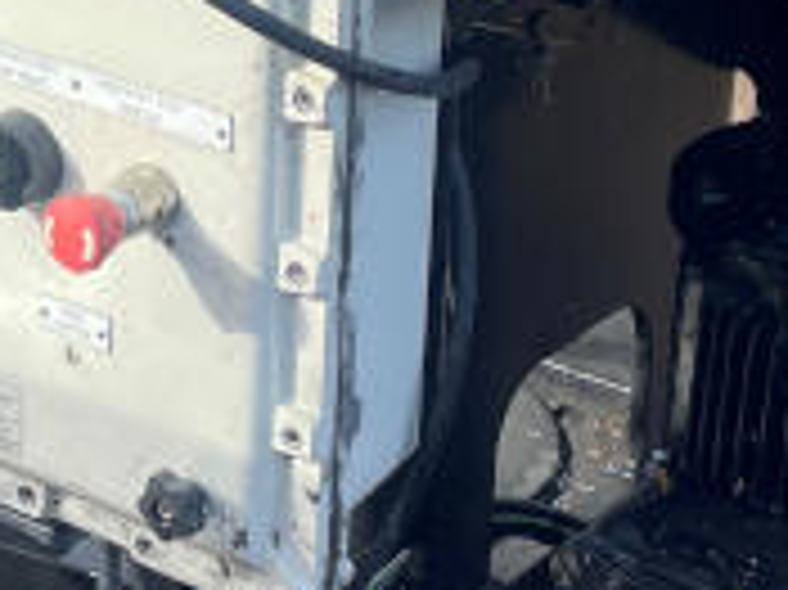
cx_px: 153
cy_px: 182
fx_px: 2366
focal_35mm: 104
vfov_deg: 14.2
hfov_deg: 18.7
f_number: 1.6
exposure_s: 1/754
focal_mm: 4.2
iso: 32
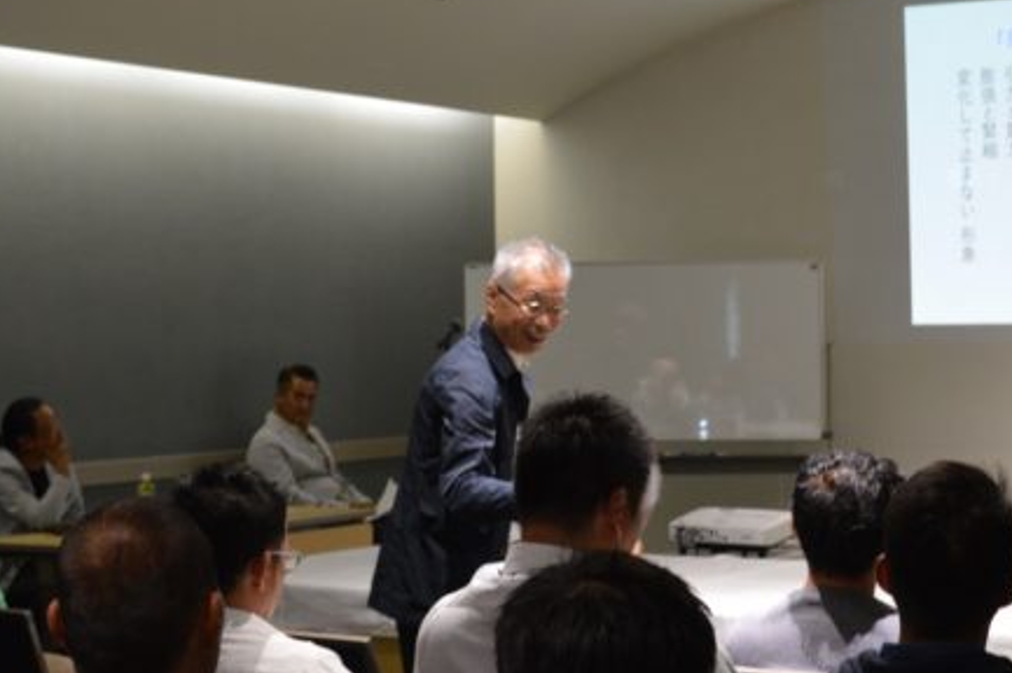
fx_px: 2191
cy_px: 317
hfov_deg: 26.0
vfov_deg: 17.5
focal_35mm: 78
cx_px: 573
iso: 560
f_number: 3.8
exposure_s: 1/15
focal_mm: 22
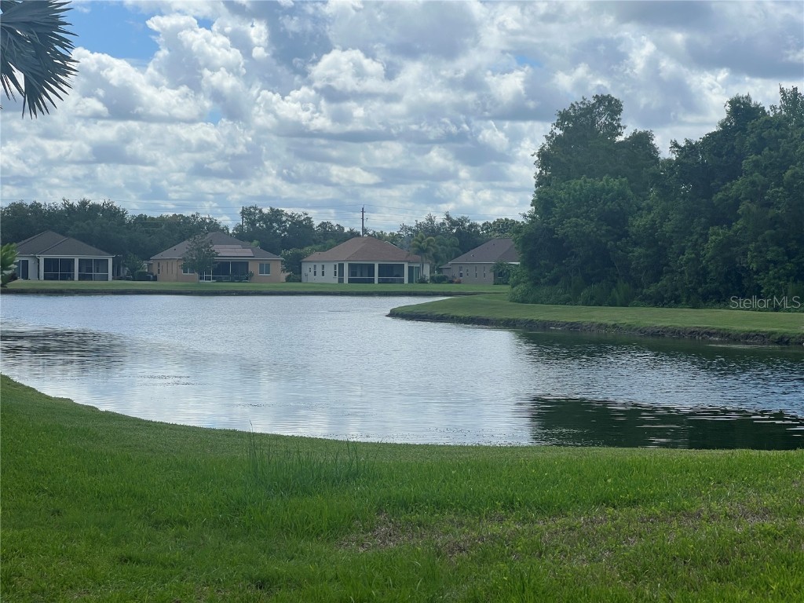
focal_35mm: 77
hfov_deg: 25.3
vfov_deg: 19.1
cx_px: 402
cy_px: 302
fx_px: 1788
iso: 32
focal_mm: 9
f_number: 2.8
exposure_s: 1/1206
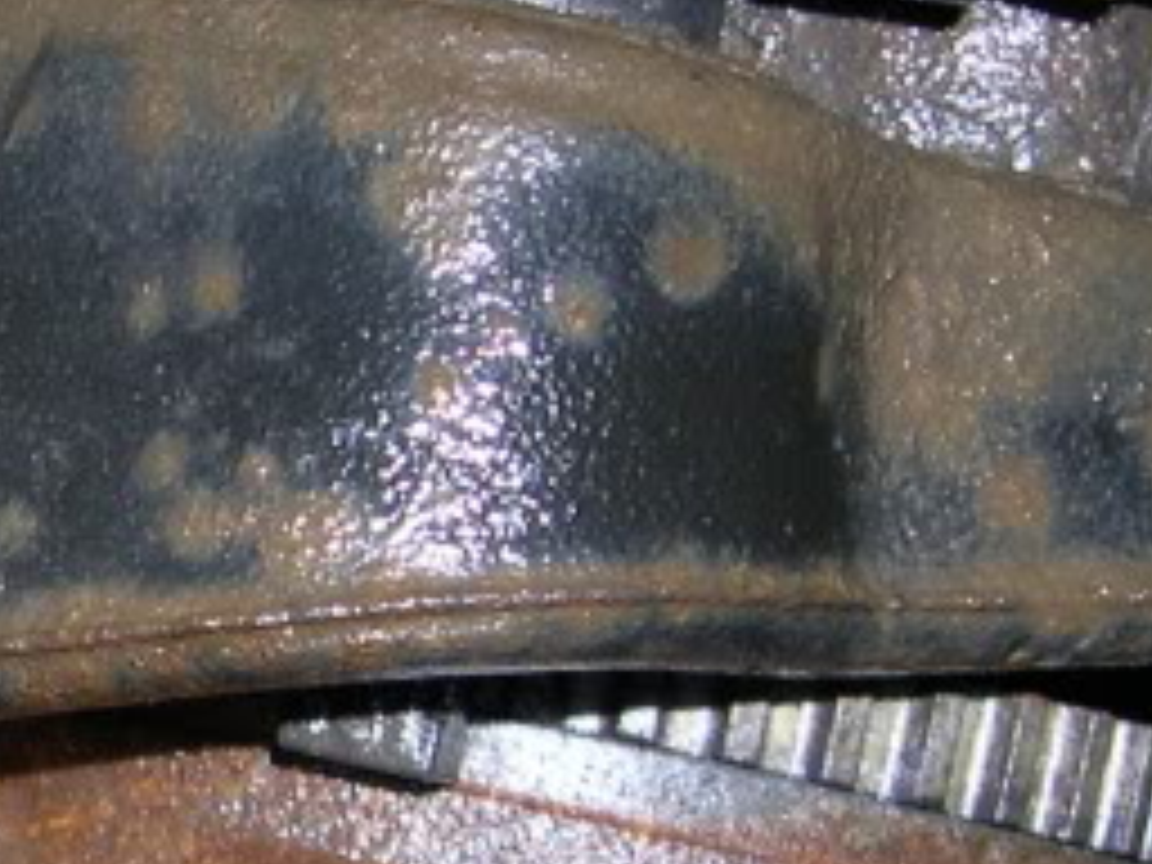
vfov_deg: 9.7
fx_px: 5058
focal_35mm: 152
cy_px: 670
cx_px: -536
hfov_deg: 12.4
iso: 100
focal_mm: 8
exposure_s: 1/60
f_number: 2.8
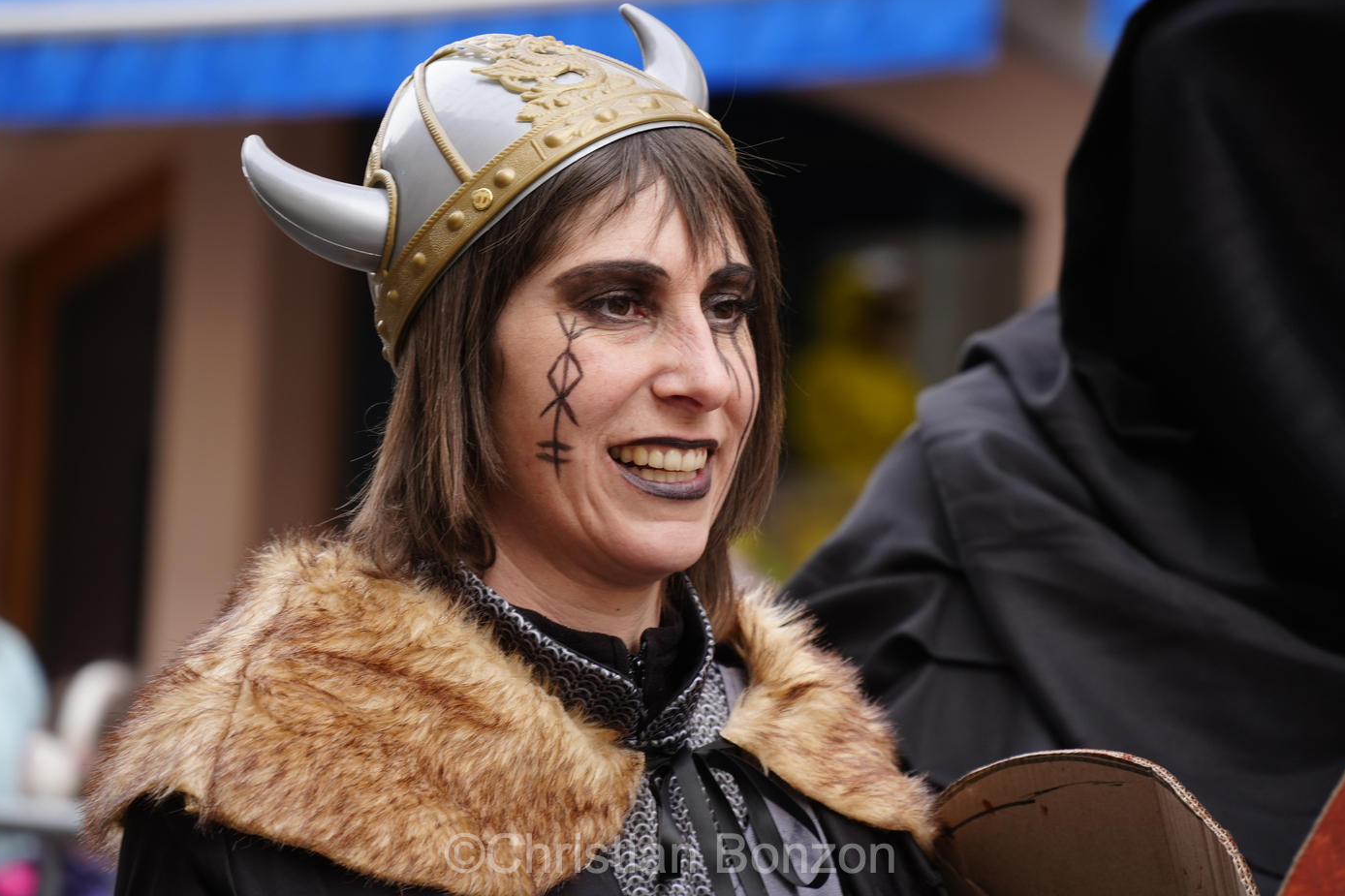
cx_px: 672
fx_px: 7077
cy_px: 420
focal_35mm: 189
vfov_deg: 7.2
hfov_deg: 10.9
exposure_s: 1/250
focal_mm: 164.4
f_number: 6.3
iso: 400
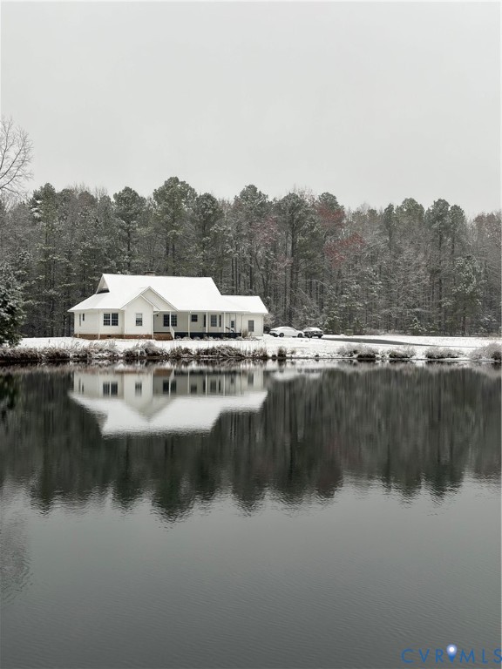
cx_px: 251
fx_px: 1005
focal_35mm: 52
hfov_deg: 28.0
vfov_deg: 36.8
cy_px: 334
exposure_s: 1/176
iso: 25
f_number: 1.6
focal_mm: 5.96
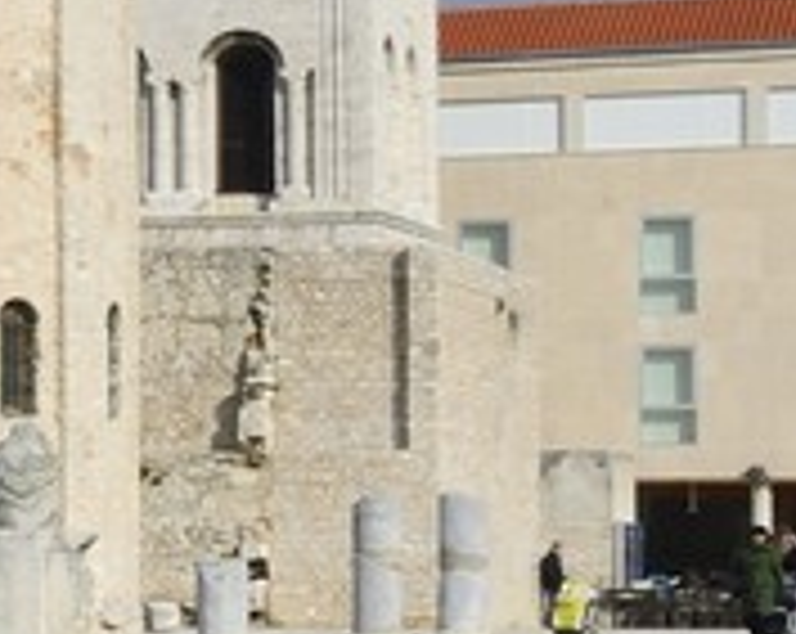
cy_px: 490
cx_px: -2491
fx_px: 4798
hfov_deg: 7.0
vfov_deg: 7.6
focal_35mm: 204
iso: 200
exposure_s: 1/250
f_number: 13
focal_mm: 24
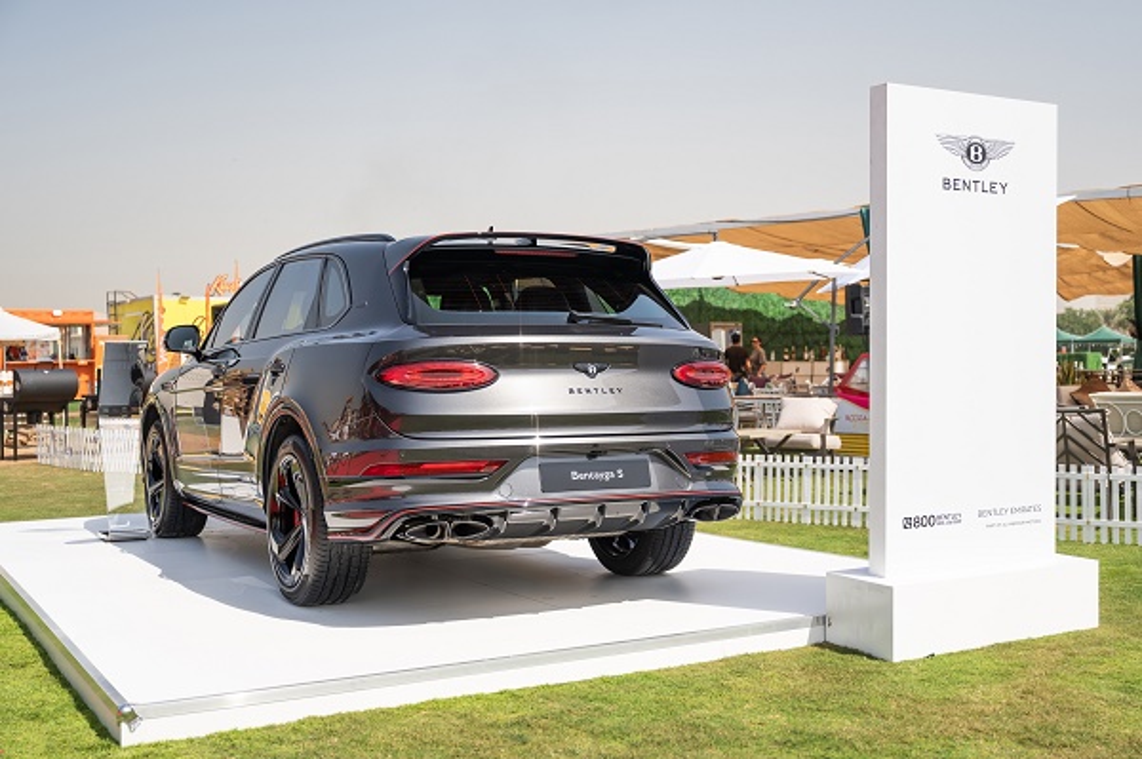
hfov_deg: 56.5
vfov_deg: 39.4
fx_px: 1062
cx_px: 571
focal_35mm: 34
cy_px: 380
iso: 140
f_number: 2.8
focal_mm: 33.5
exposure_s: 1/6000
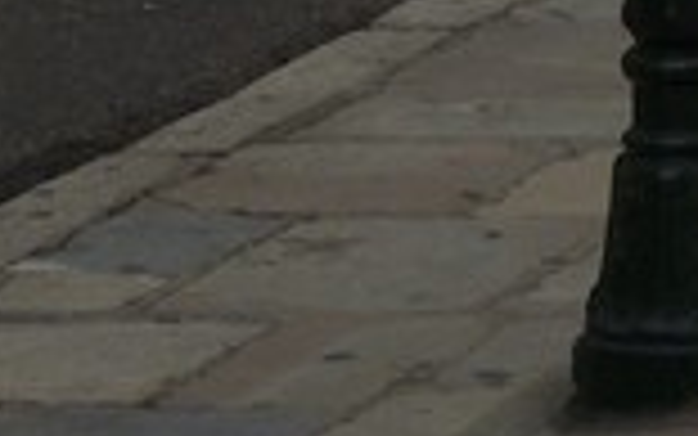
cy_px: -2998
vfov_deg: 2.6
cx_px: 2144
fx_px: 8392
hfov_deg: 4.6
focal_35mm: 441
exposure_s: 1/200
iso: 200
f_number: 20
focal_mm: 42
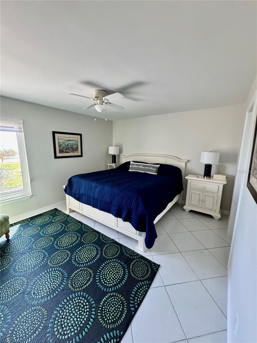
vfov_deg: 102.1
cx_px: 128
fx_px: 139
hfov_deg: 85.7
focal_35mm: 14
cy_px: 172
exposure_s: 1/60
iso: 200
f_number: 2.2
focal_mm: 2.22
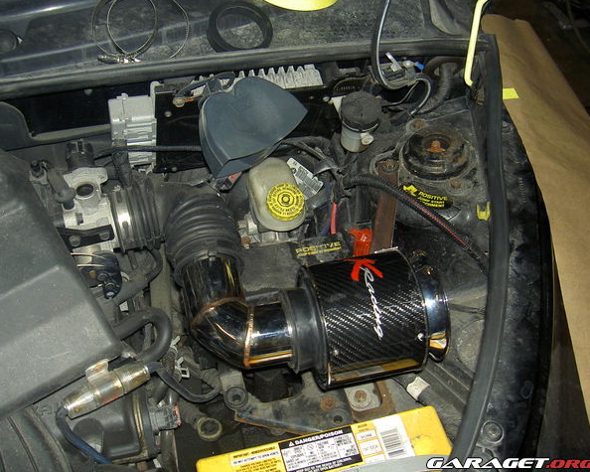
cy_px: 235
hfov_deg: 44.8
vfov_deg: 36.5
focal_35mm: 41
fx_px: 716
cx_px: 279
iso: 100
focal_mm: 8
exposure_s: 1/125
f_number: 2.8
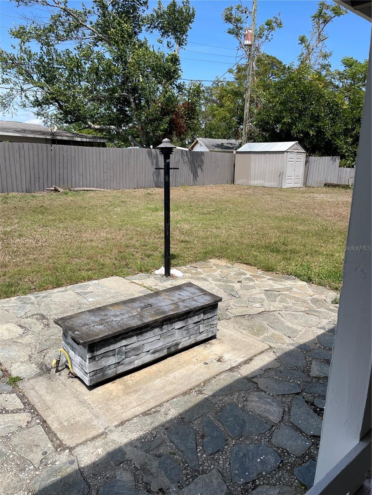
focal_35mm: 26
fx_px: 373
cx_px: 186
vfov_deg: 67.3
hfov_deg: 53.1
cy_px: 248
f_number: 1.6
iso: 32
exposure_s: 1/3125
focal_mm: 4.2
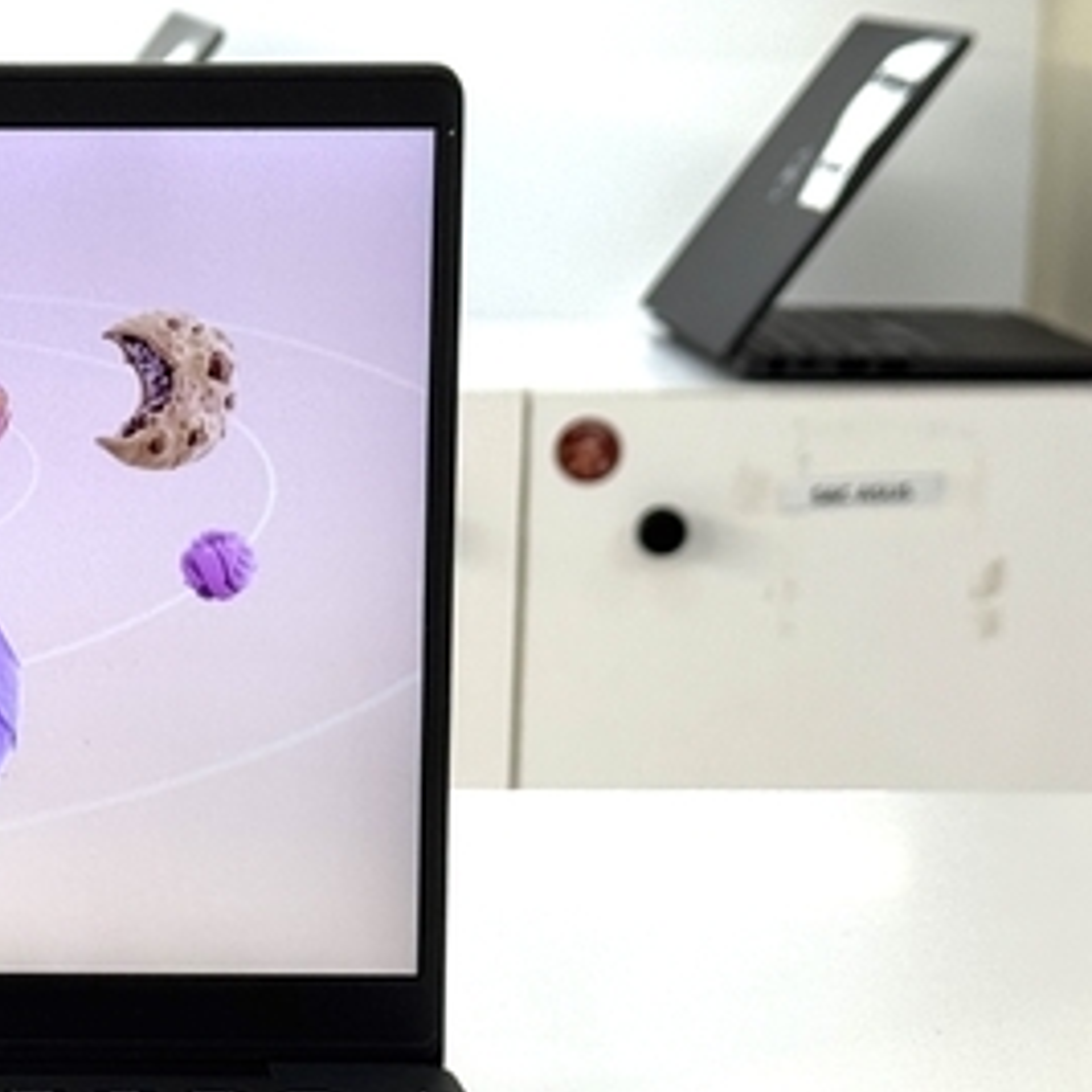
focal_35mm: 127
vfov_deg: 13.7
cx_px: -315
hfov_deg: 13.3
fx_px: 4533
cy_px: 691
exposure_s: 1/249
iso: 64
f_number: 1.78
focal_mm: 6.76
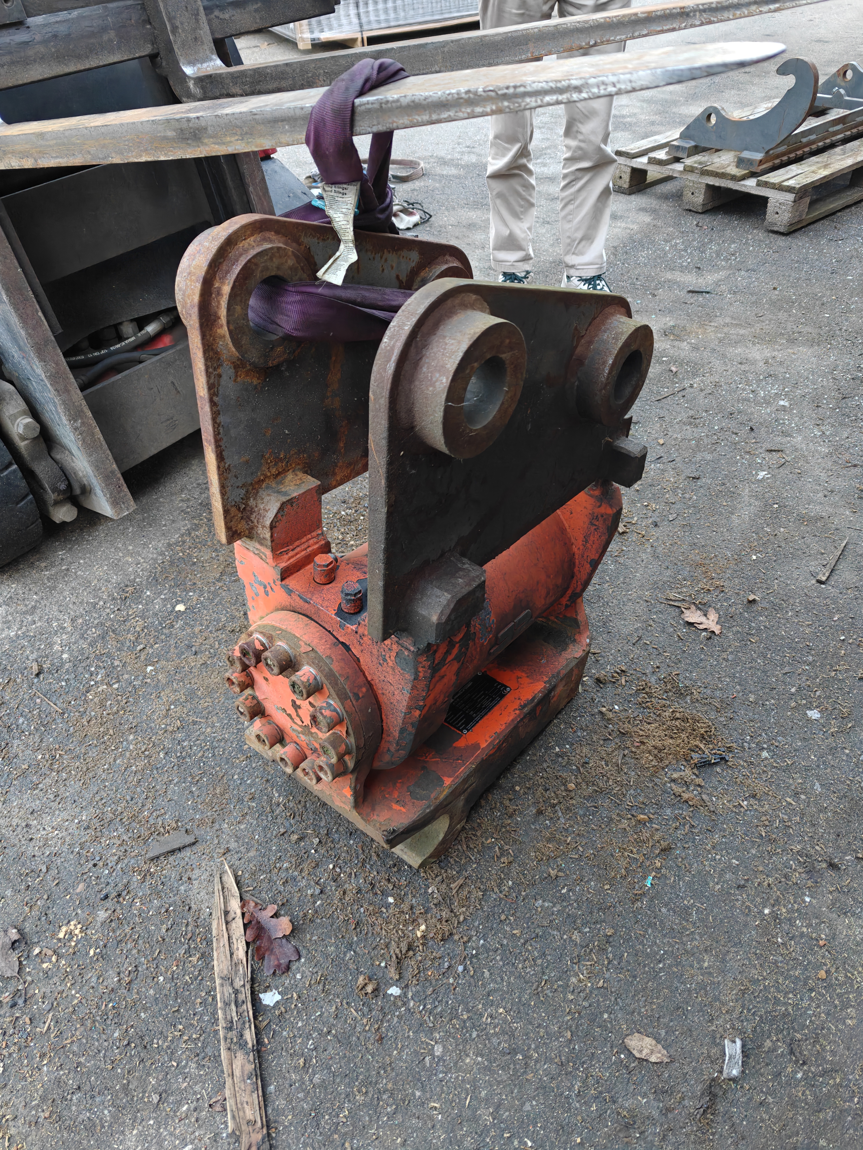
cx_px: 432
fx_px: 765
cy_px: 575
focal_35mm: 23
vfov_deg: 73.9
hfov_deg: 58.9
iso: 2500
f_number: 1.6
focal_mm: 6.06
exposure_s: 1/164
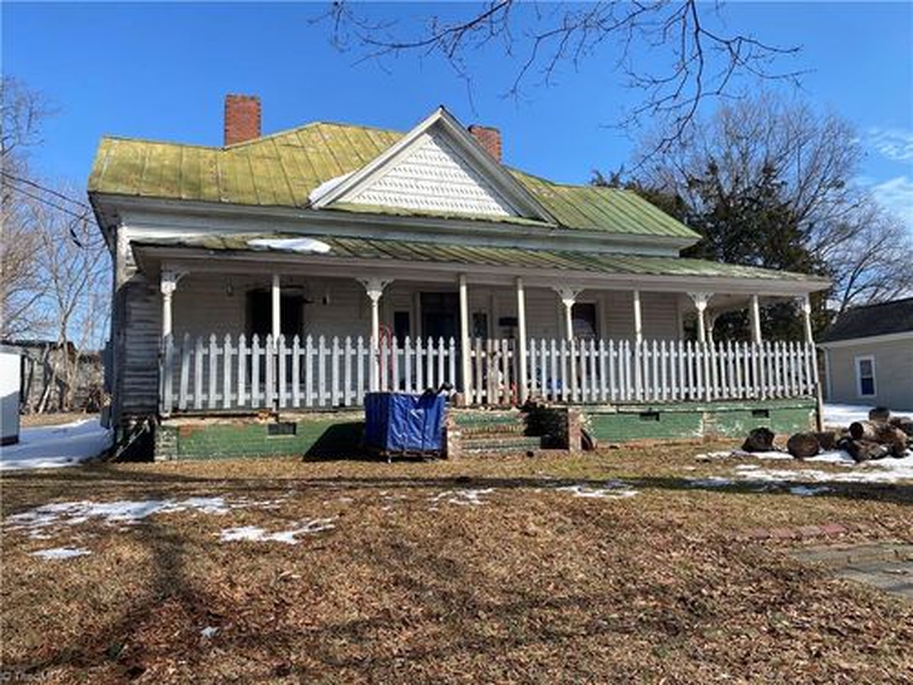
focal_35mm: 26
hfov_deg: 67.3
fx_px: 686
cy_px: 342
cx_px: 456
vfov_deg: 53.1
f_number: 1.8
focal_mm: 4.25
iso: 32
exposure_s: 1/1927
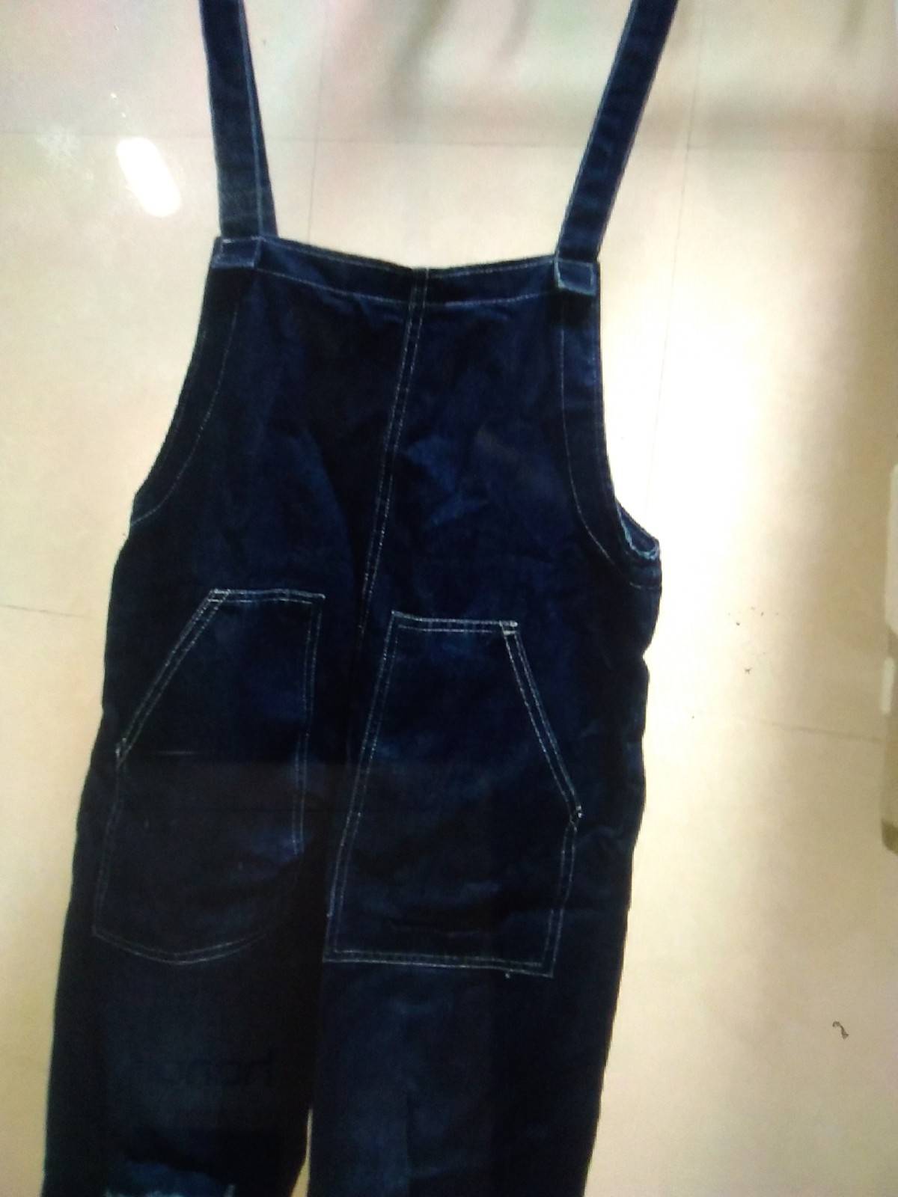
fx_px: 1003
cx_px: 449
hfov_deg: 48.2
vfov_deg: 61.7
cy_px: 598
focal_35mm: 29
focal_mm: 2.39
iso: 264
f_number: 2.4
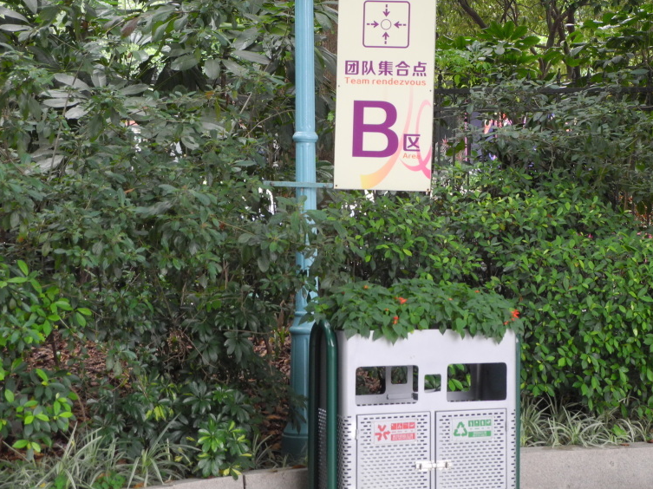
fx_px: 1565
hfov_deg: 23.5
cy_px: 199
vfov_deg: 17.7
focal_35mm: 83
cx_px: 432
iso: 197
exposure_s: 1/30
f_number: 3.5
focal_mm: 13
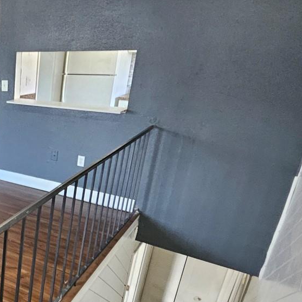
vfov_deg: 49.4
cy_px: 183
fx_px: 326
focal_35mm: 33
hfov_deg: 36.9
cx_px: -67
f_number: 2.2
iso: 320
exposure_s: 1/40
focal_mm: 1.7
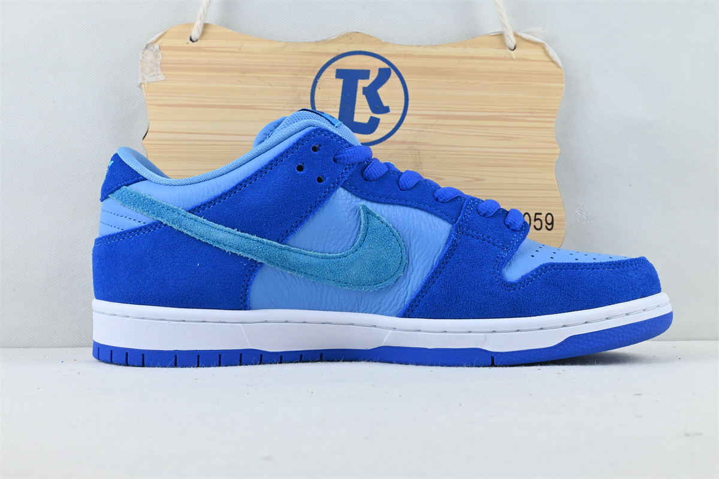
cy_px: 240
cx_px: 360
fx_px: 869
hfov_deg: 45.0
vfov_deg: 30.8
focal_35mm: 44
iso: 1000
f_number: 10
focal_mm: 29
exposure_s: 1/125
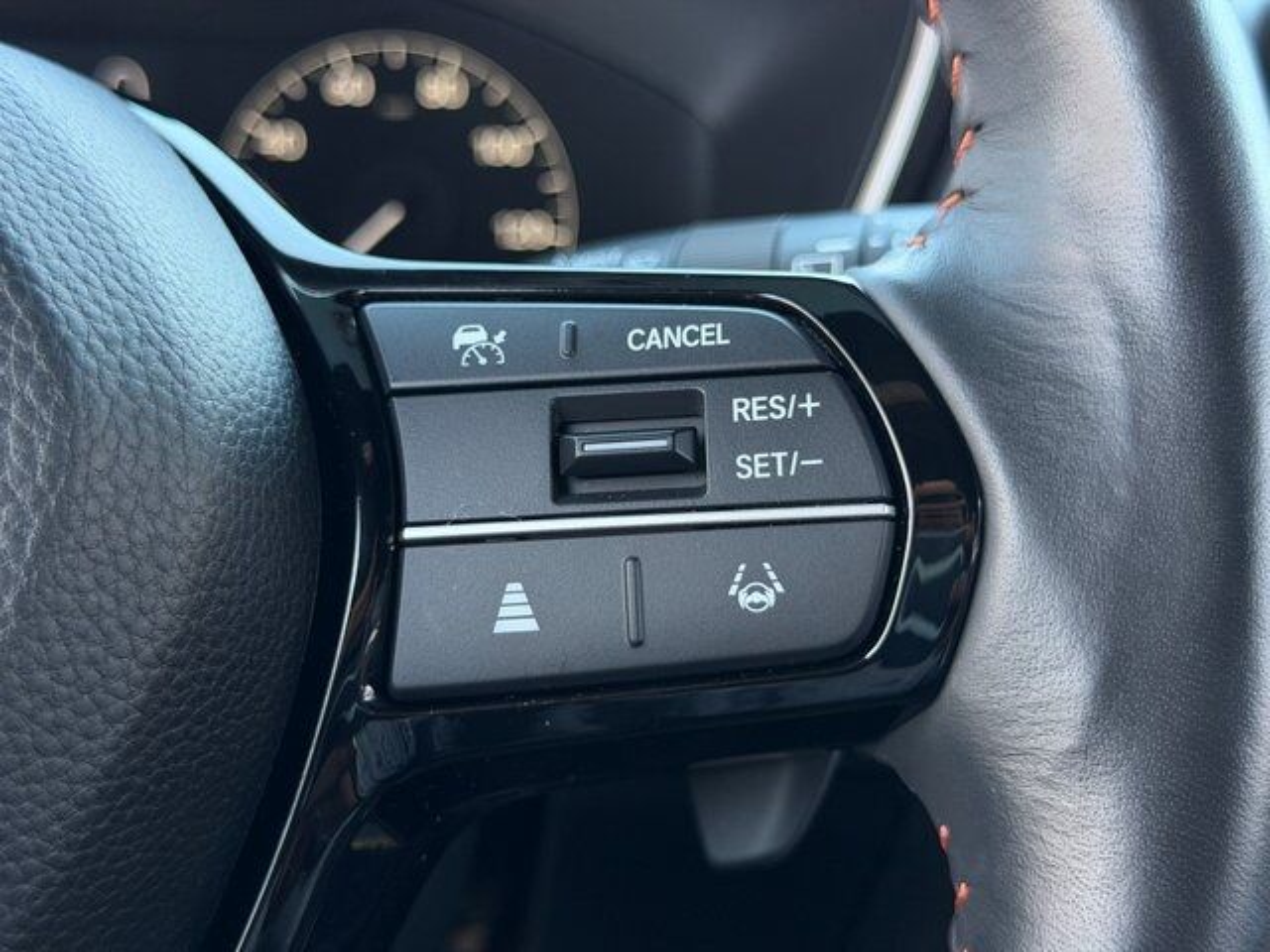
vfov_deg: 30.3
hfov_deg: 39.7
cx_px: 635
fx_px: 1761
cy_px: 476
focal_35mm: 48
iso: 100
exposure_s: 1/82
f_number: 1.78
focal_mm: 6.76
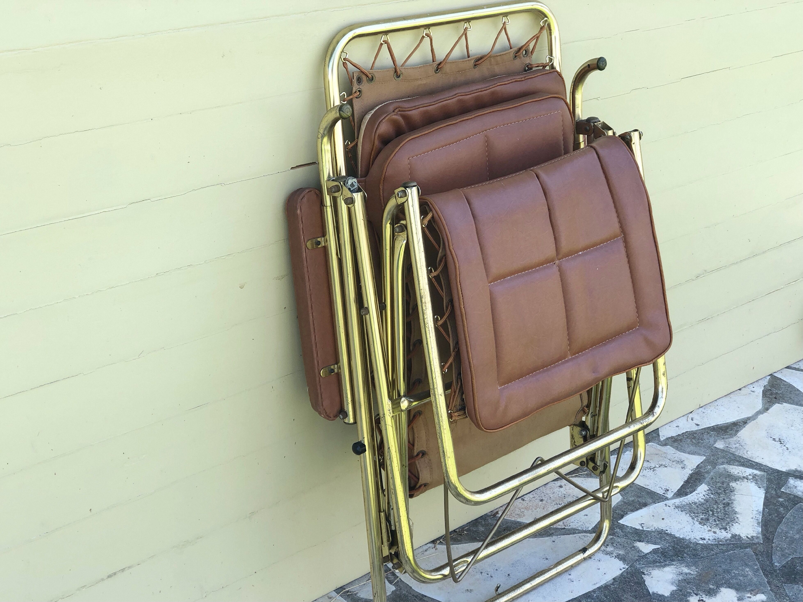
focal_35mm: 57
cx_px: 402
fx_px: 1322
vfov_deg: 25.7
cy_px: 301
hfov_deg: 33.8
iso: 25
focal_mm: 6.6
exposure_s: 1/120
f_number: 2.8
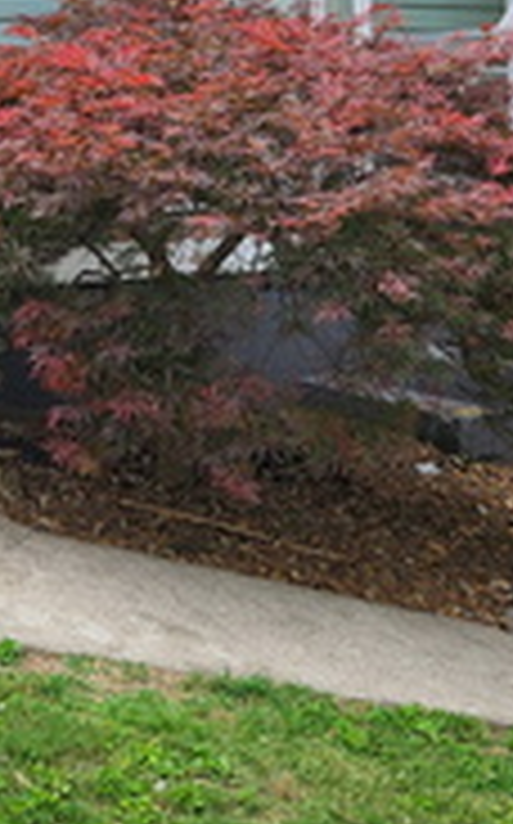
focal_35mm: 71
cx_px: -86
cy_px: 88
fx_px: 1592
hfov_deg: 17.5
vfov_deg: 28.0
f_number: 1.8
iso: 20
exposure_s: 1/185
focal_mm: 5.4
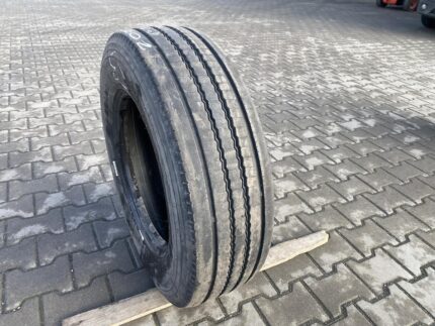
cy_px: 163
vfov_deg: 53.1
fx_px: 327
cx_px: 218
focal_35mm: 26
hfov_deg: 67.3
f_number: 1.8
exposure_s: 1/241
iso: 32
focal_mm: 4.25
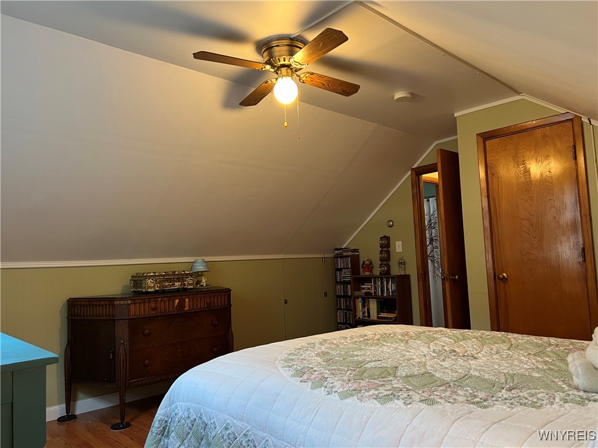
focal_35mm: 26
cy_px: 224
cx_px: 299
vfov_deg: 53.1
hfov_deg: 67.3
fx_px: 449
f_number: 1.5
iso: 250
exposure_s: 1/60
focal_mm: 5.7
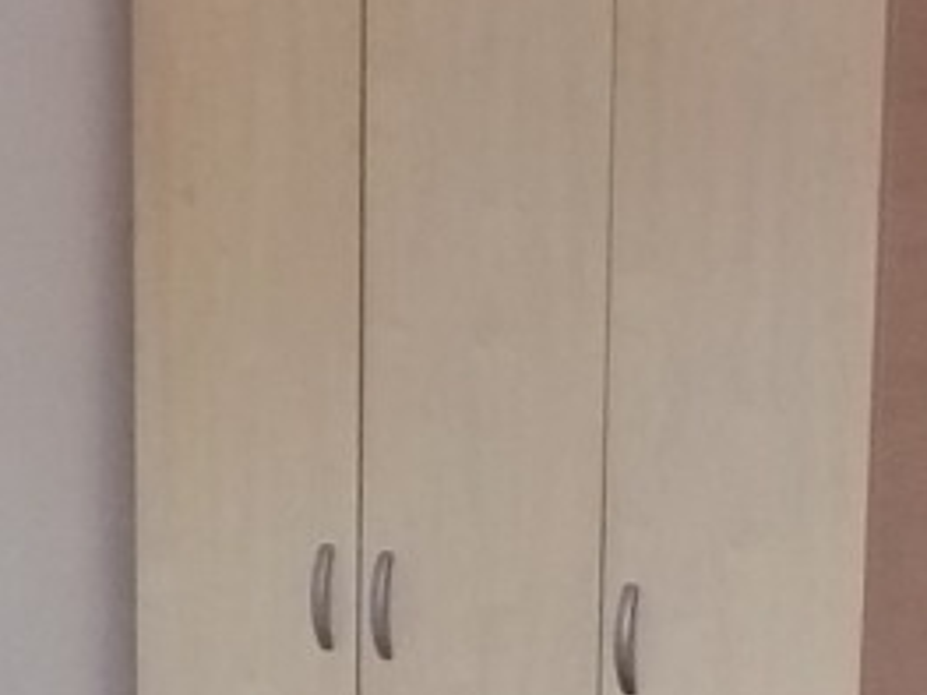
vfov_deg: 9.2
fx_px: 4176
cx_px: 250
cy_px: 1058
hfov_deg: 12.6
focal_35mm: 156
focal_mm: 5.7
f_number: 2.9
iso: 160
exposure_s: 1/30
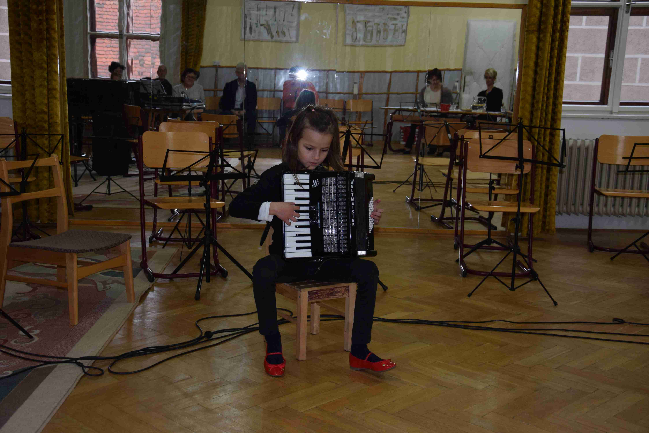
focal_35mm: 45
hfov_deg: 43.6
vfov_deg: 29.9
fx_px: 811
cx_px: 324
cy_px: 216
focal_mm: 30
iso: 800
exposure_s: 1/80
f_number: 4.5
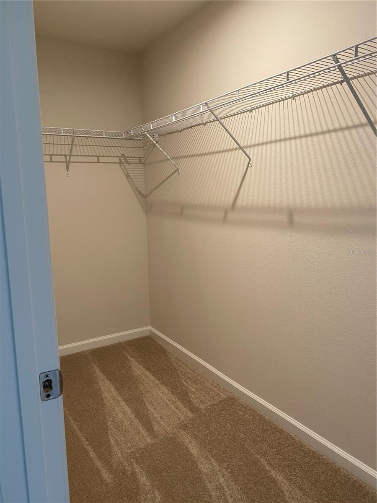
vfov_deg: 67.3
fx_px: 378
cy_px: 252
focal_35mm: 26
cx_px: 188
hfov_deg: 53.1
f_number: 1.8
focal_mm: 4.25
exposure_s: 1/60
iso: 160
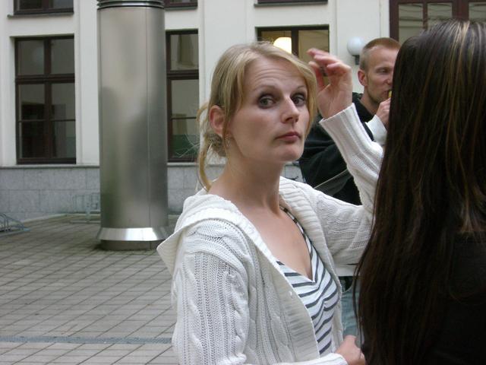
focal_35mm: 79
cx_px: 243
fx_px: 1109
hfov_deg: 24.7
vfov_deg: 18.7
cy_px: 182
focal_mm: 12.8
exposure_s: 1/80
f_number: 4.1
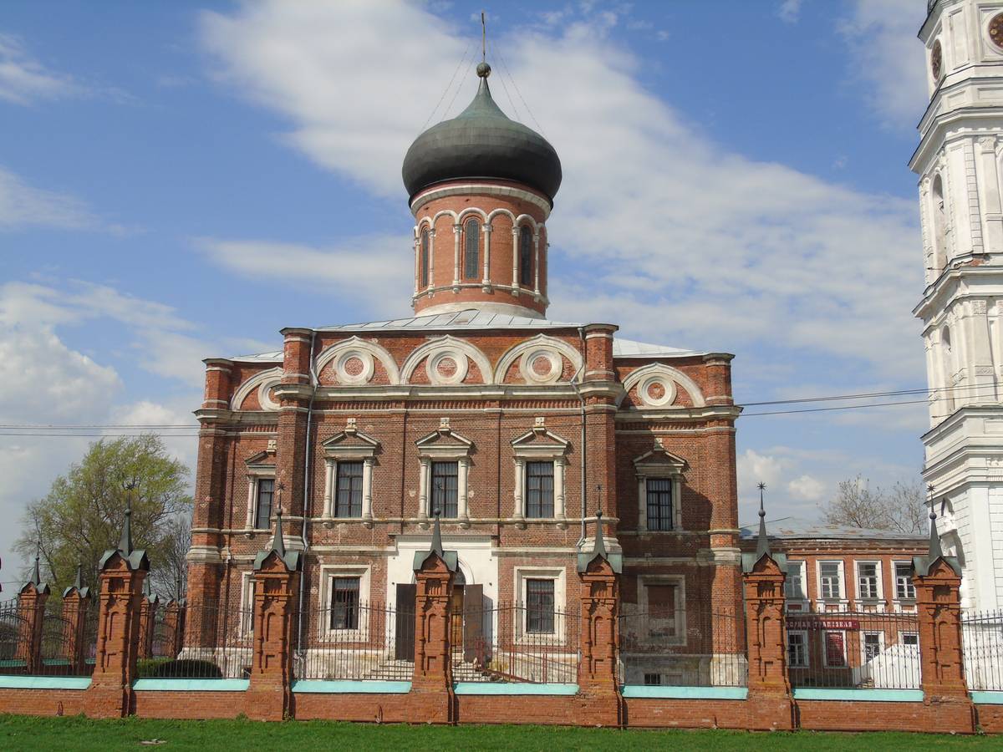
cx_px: 502
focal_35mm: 40
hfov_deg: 46.8
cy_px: 376
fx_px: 1159
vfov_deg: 36.0
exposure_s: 1/1000
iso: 80
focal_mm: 7.1
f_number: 4.1
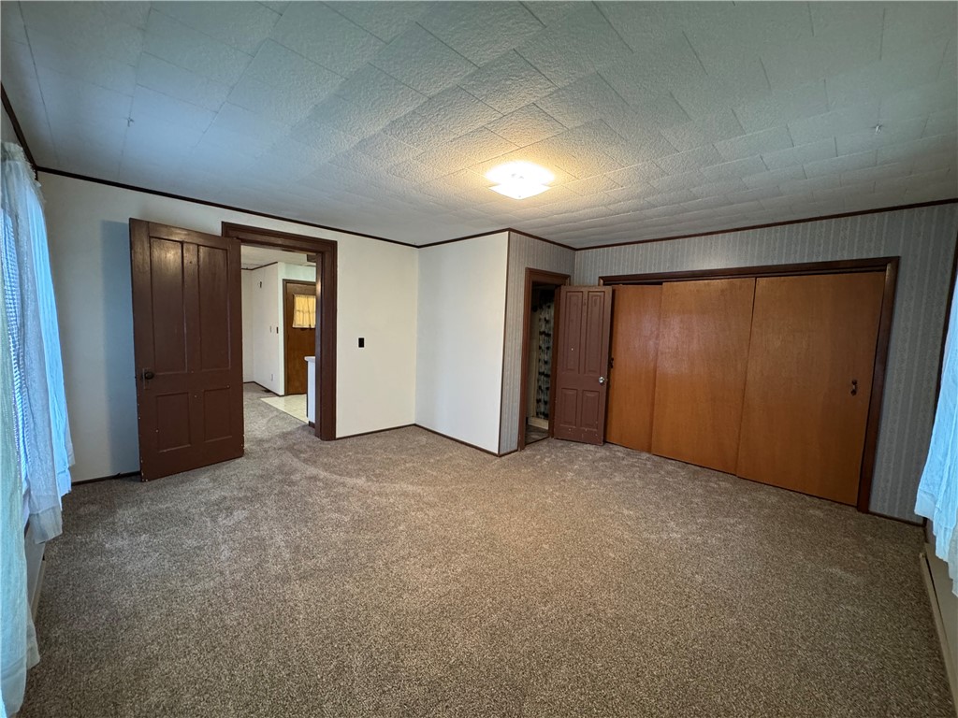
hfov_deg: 102.1
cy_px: 359
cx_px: 479
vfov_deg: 85.7
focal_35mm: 14
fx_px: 387
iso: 400
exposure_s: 1/60
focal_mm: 2.22
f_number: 2.2
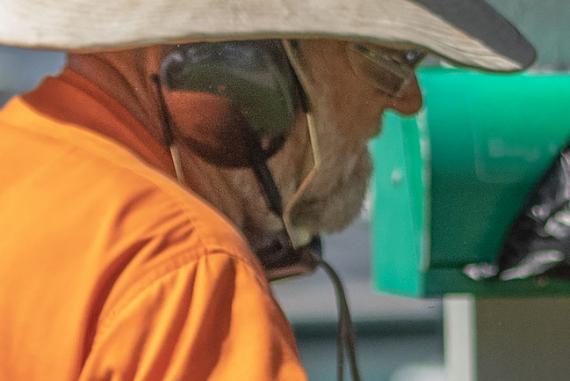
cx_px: 748
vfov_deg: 2.1
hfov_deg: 3.2
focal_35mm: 647
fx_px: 10246
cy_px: 1112
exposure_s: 1/8000
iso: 800
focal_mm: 70
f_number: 2.8
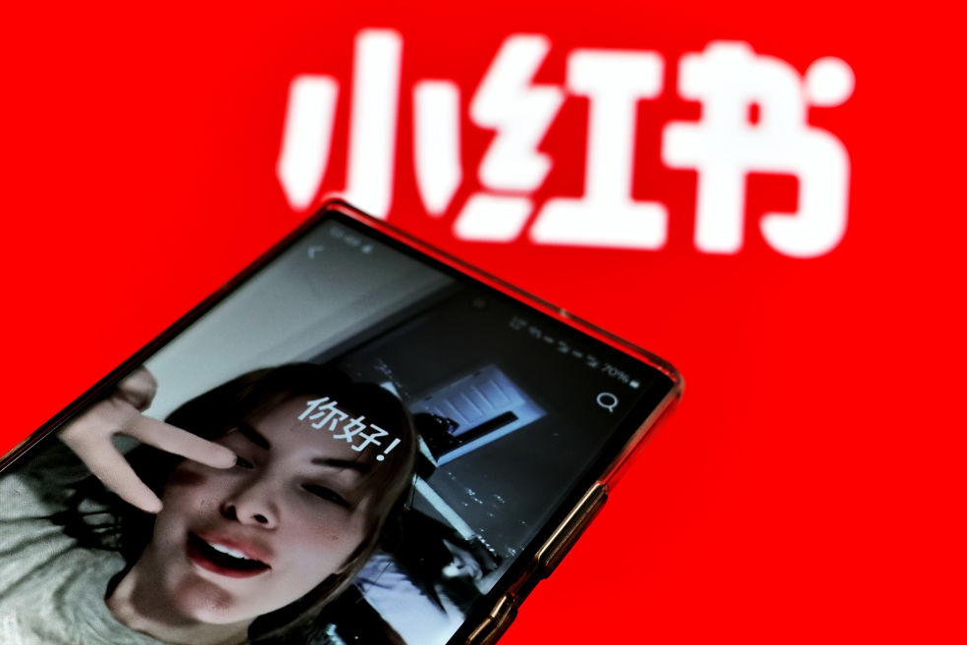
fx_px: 1397
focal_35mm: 52
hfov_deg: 38.2
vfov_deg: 26.0
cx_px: 496
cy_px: 328
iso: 100
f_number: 2.8
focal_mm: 18.3
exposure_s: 1/50
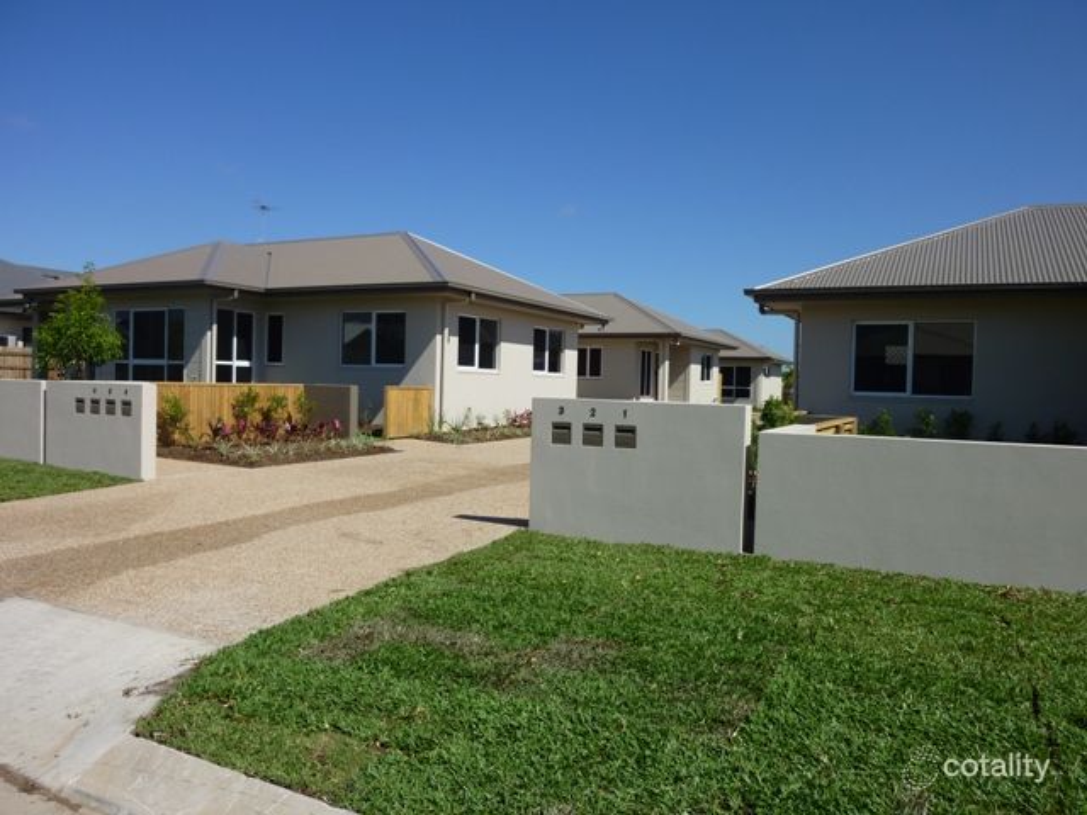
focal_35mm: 25
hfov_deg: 69.4
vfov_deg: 54.9
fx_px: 785
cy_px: 408
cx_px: 544
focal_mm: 4.5
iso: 80
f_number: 3.3
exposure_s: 1/1000
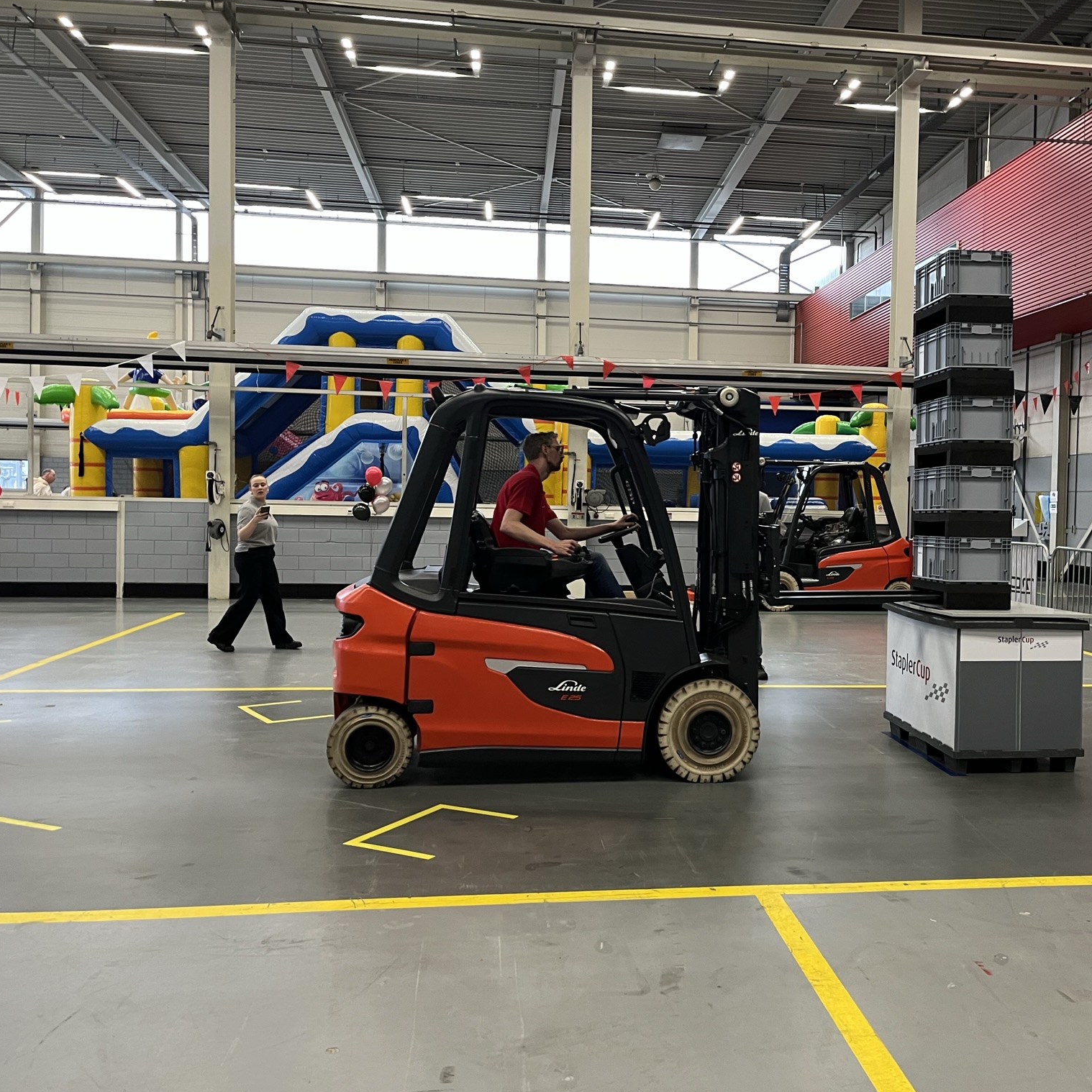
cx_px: 683
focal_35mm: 31
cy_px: 547
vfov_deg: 52.5
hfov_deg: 52.0
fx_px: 1106
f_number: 1.6
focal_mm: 5.1
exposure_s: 1/79
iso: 125
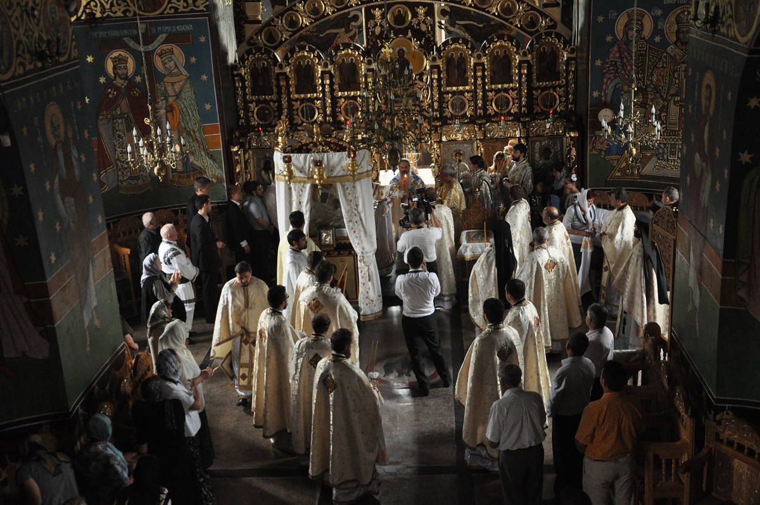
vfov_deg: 29.8
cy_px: 252
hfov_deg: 43.7
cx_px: 380
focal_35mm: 45
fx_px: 949
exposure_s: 1/60
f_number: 7.1
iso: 1600
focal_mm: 30
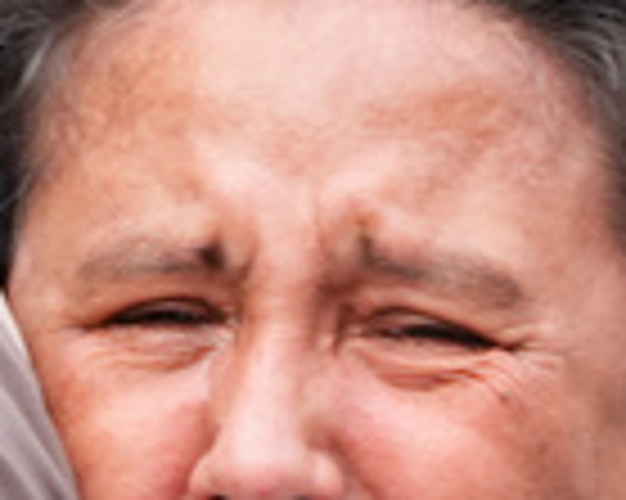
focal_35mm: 1491
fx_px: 27605
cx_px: 374
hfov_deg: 1.3
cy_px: 646
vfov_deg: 1.0
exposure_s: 1/320
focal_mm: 216
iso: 500
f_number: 5.6
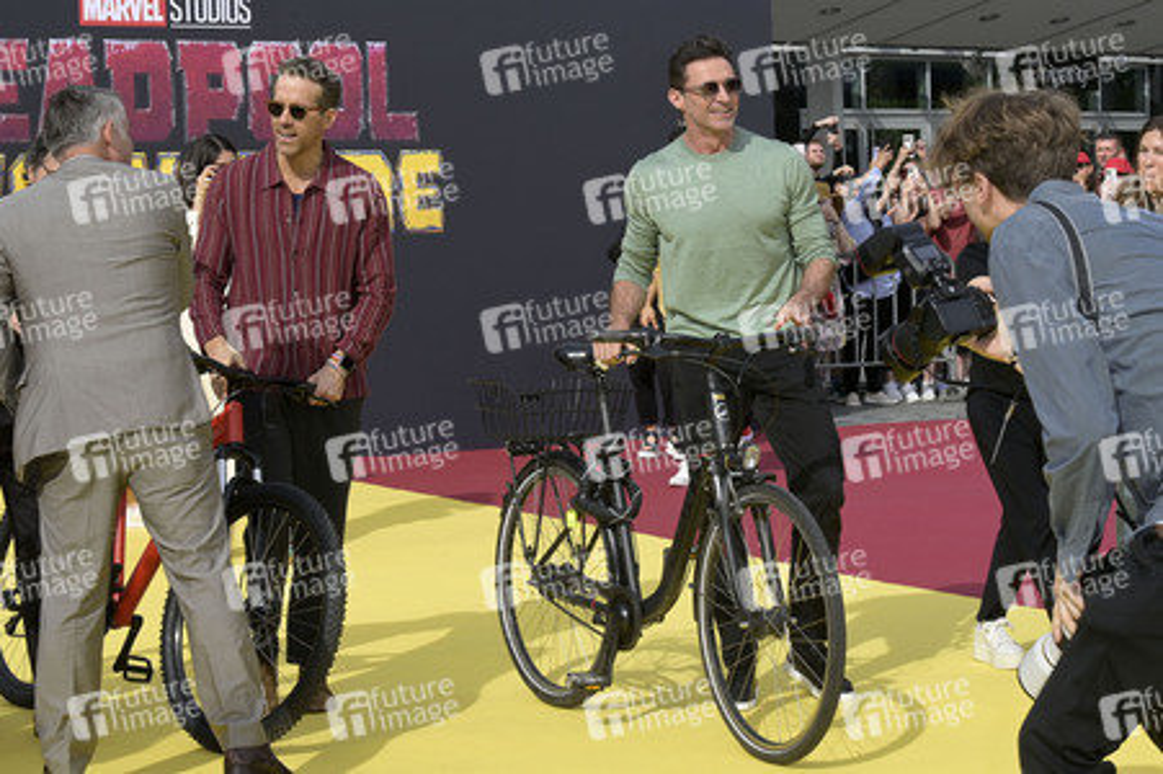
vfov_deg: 18.2
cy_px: 387
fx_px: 2421
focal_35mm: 75
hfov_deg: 27.0
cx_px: 582
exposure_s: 1/200
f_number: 14
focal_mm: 75
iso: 320
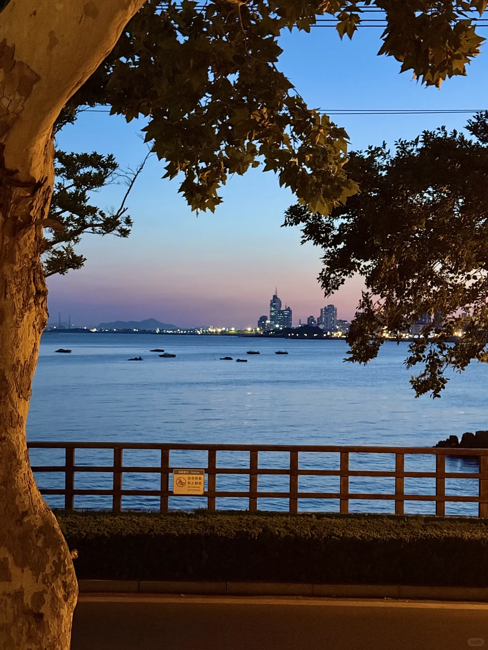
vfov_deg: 39.7
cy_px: 325
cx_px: 244
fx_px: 902
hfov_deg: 30.3
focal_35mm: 48
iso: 640
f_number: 1.78
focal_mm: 6.76
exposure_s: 1/20
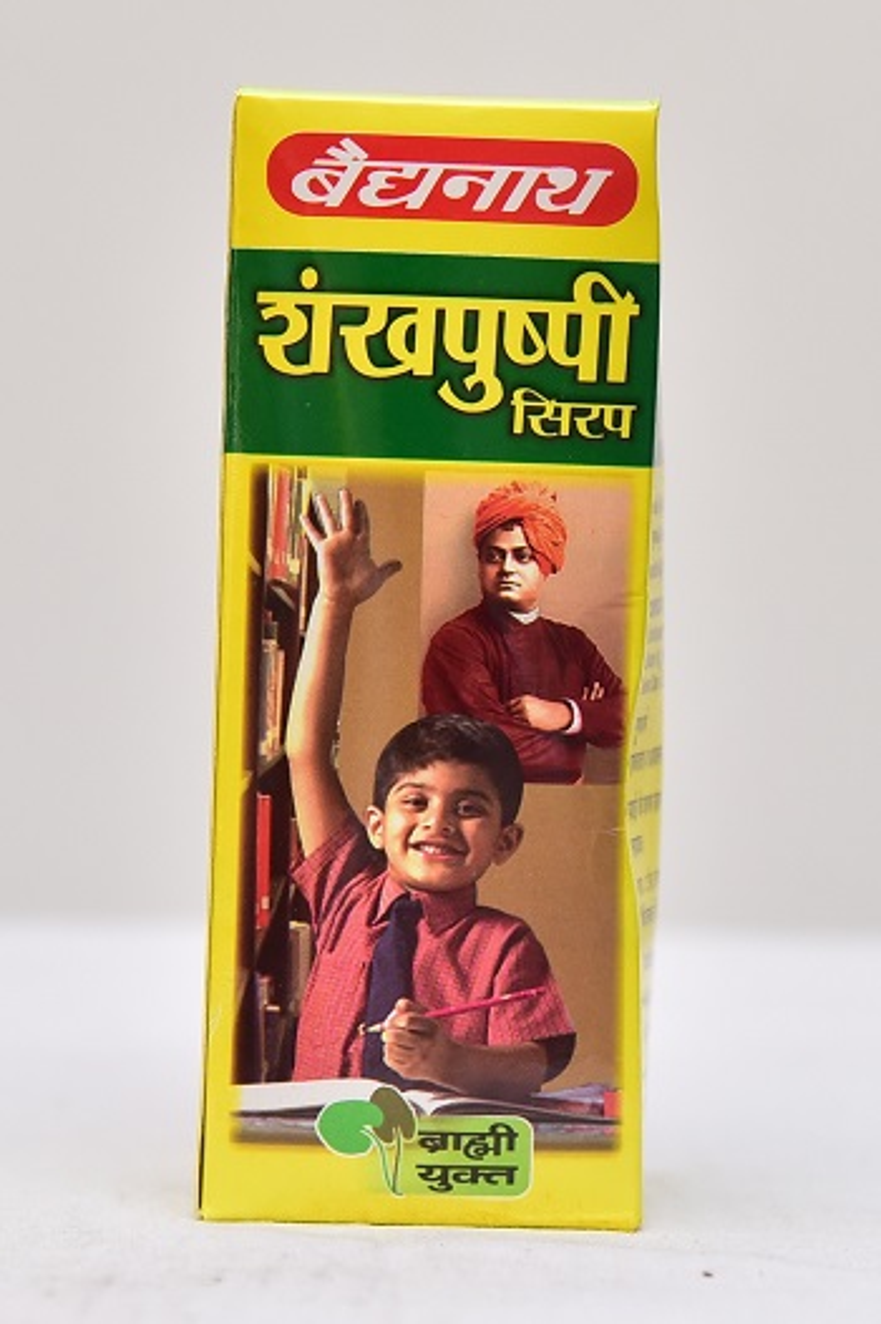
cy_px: 662
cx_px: 440
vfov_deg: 27.0
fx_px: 2757
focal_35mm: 75
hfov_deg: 18.2
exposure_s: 1/125
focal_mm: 75
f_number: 4.5
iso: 1600
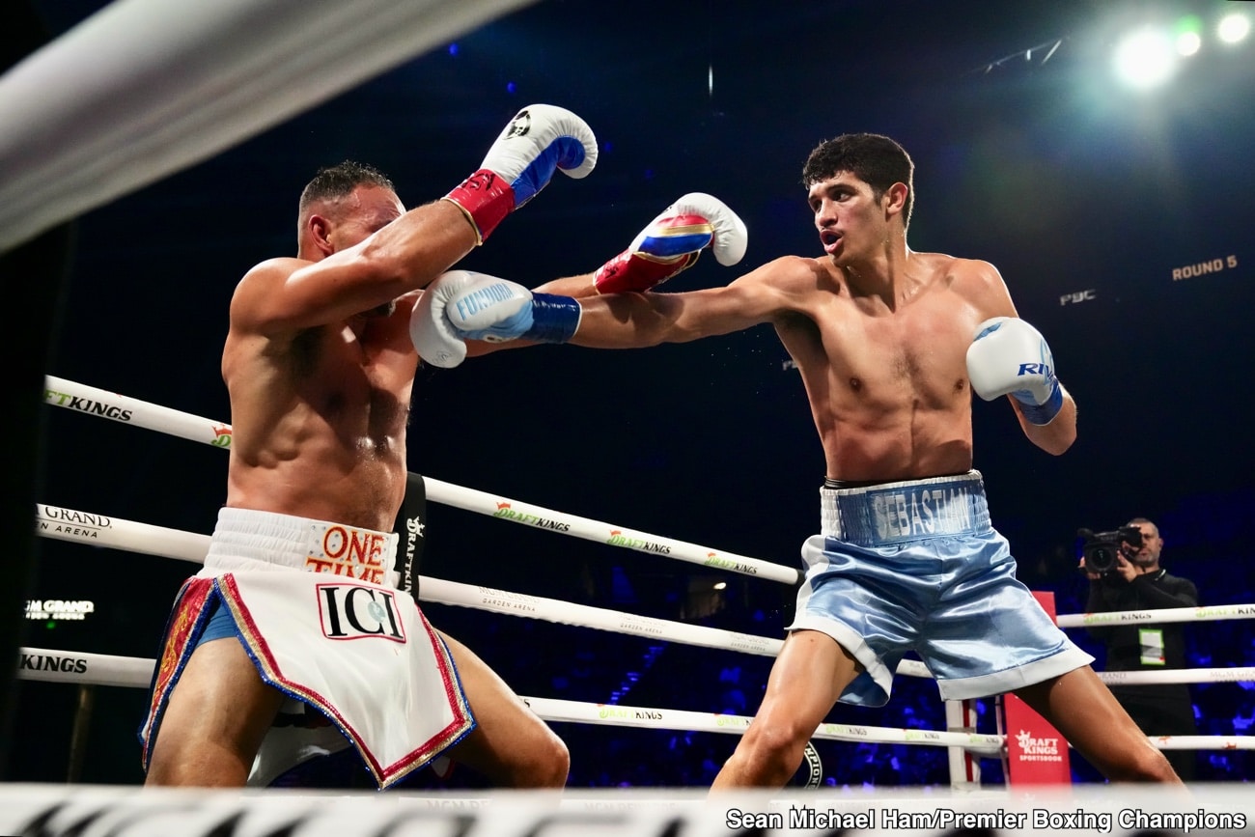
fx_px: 1220
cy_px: 418
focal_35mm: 35
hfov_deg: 54.4
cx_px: 628
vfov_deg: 37.9
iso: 10000
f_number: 5
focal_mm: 35
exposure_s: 1/1000
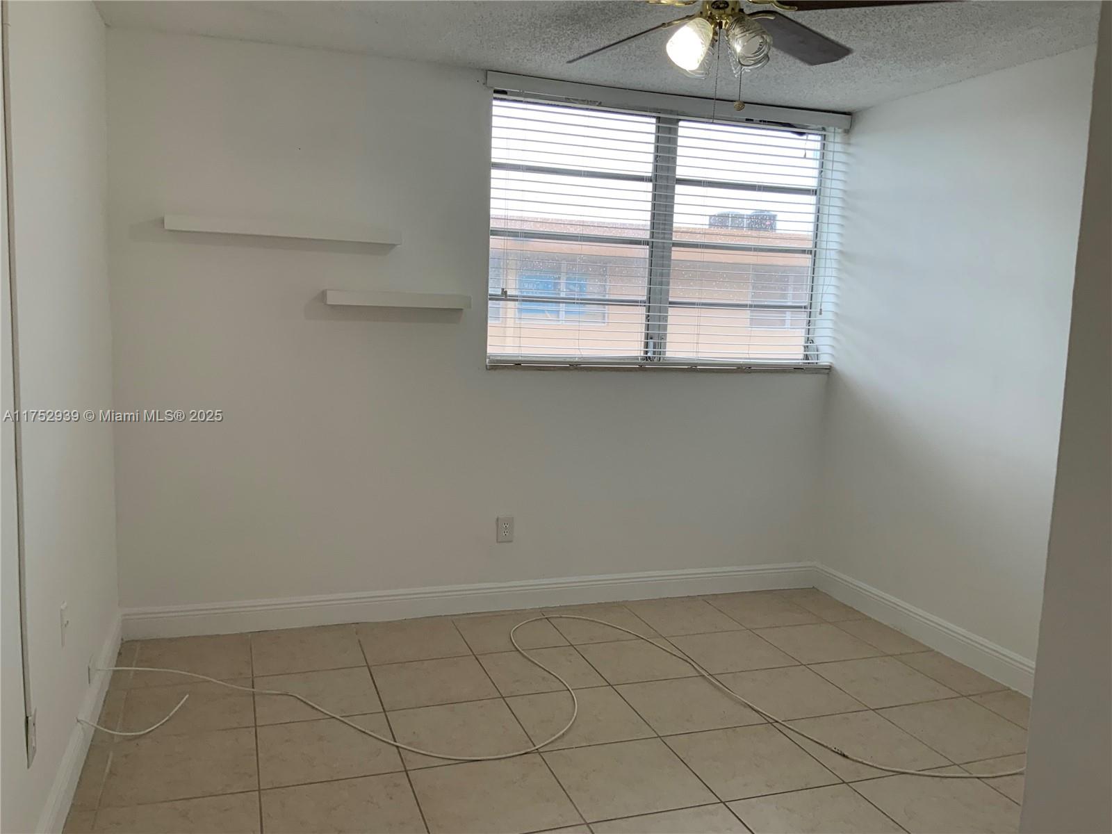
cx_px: 556
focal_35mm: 29
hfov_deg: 61.7
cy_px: 417
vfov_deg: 48.2
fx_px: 932
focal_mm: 3
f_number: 1.8
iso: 40
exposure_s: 1/120
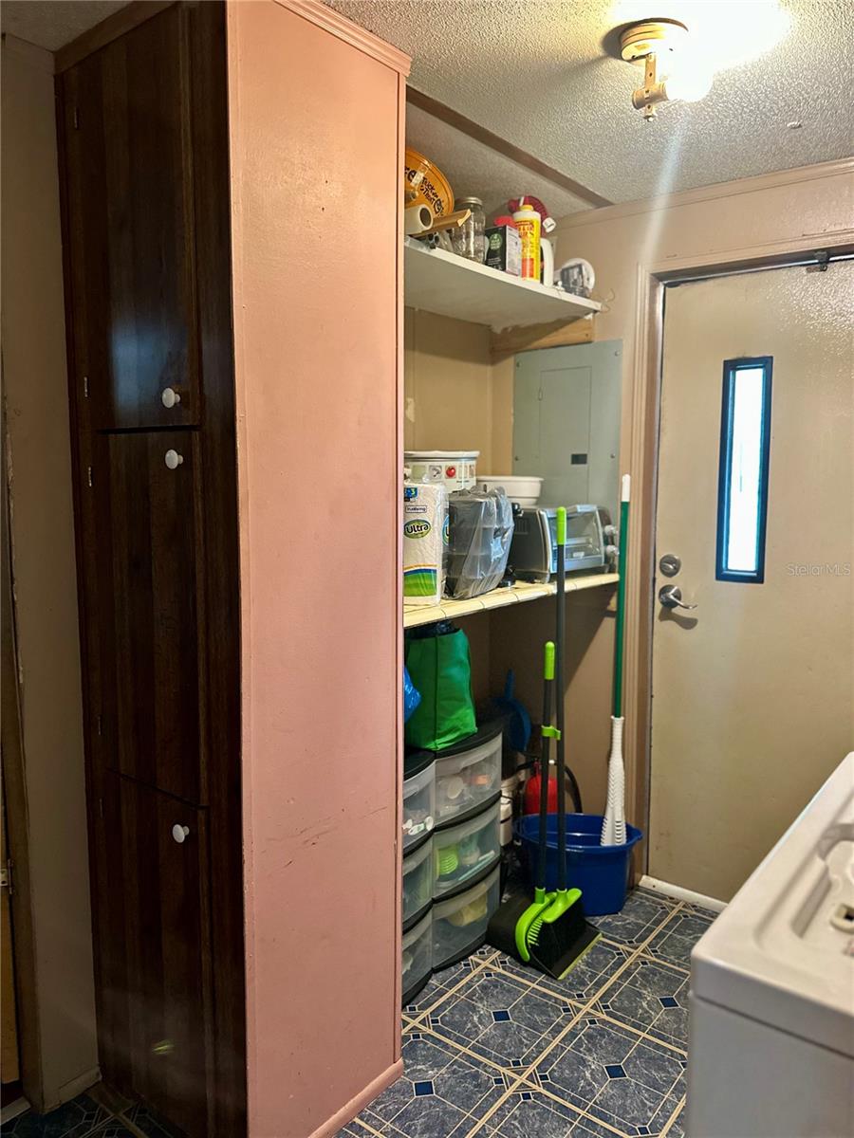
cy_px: 569
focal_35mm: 24
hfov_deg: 56.8
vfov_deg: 71.6
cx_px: 427
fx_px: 789
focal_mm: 6.86
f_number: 1.78
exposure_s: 1/40
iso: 640
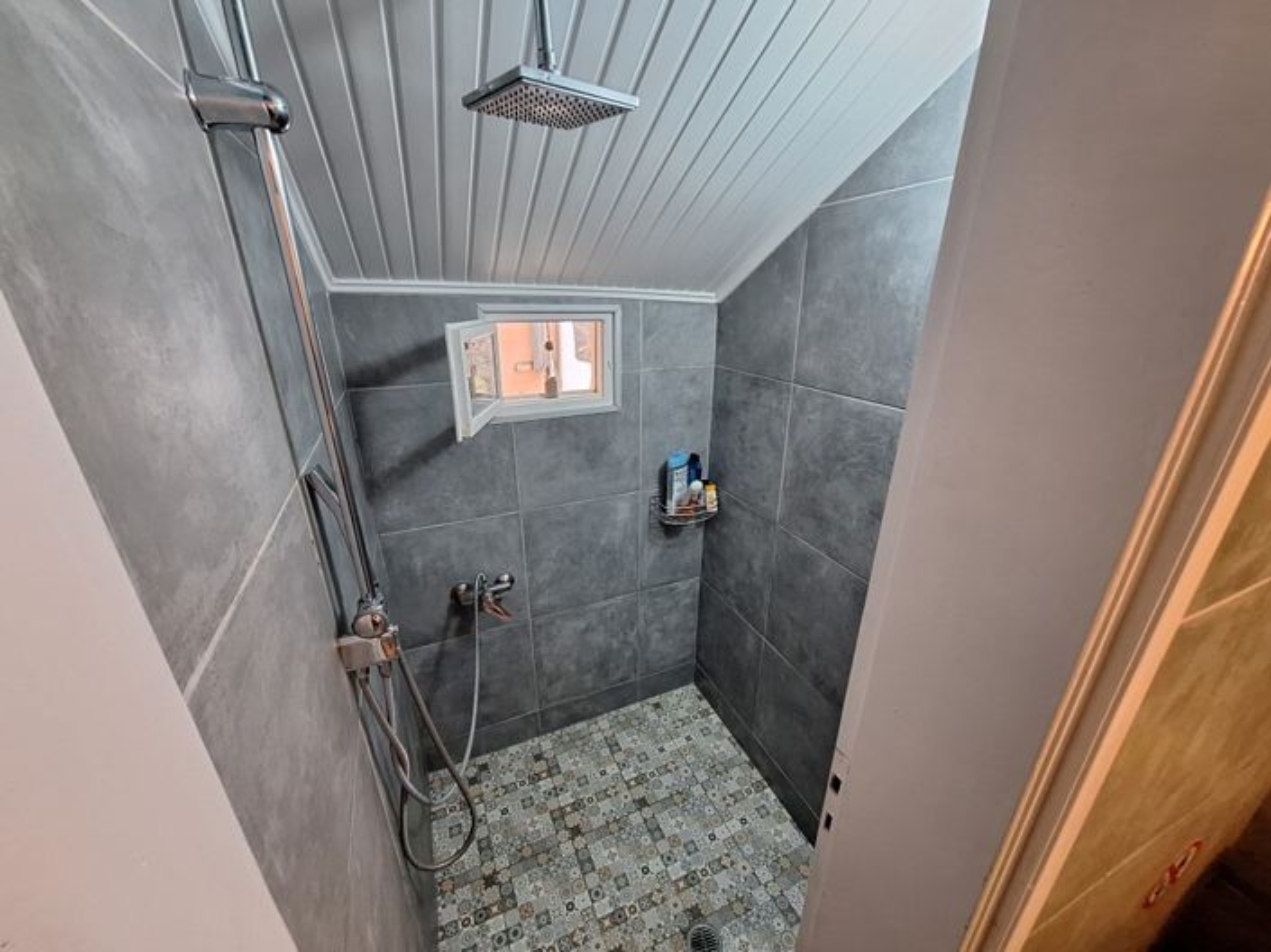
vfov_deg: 89.9
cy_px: 476
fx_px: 477
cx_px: 636
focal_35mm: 13
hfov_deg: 106.2
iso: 200
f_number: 2.2
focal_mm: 1.74
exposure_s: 1/33
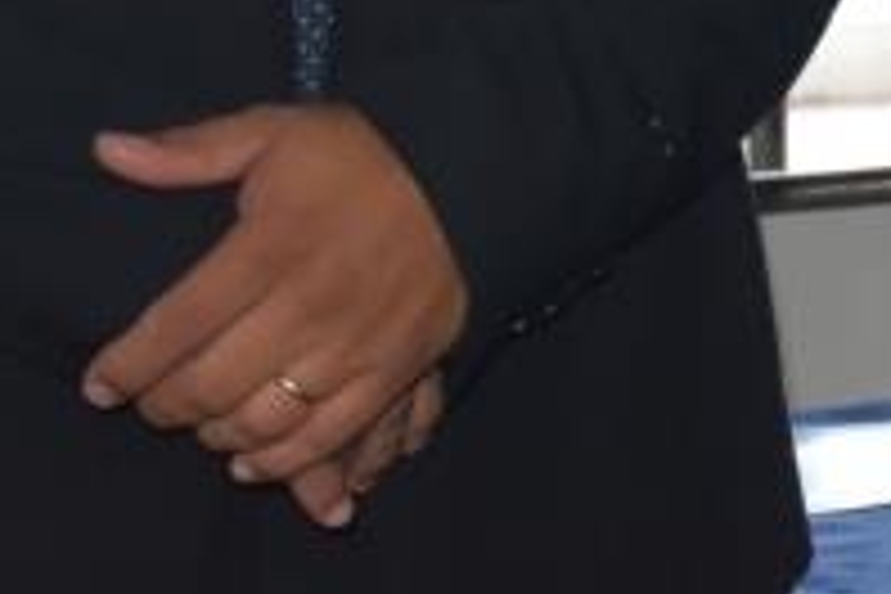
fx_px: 5187
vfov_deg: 6.3
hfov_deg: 9.0
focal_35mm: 210
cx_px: 2070
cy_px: -677
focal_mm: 27
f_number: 5.6
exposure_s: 1/125
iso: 1250
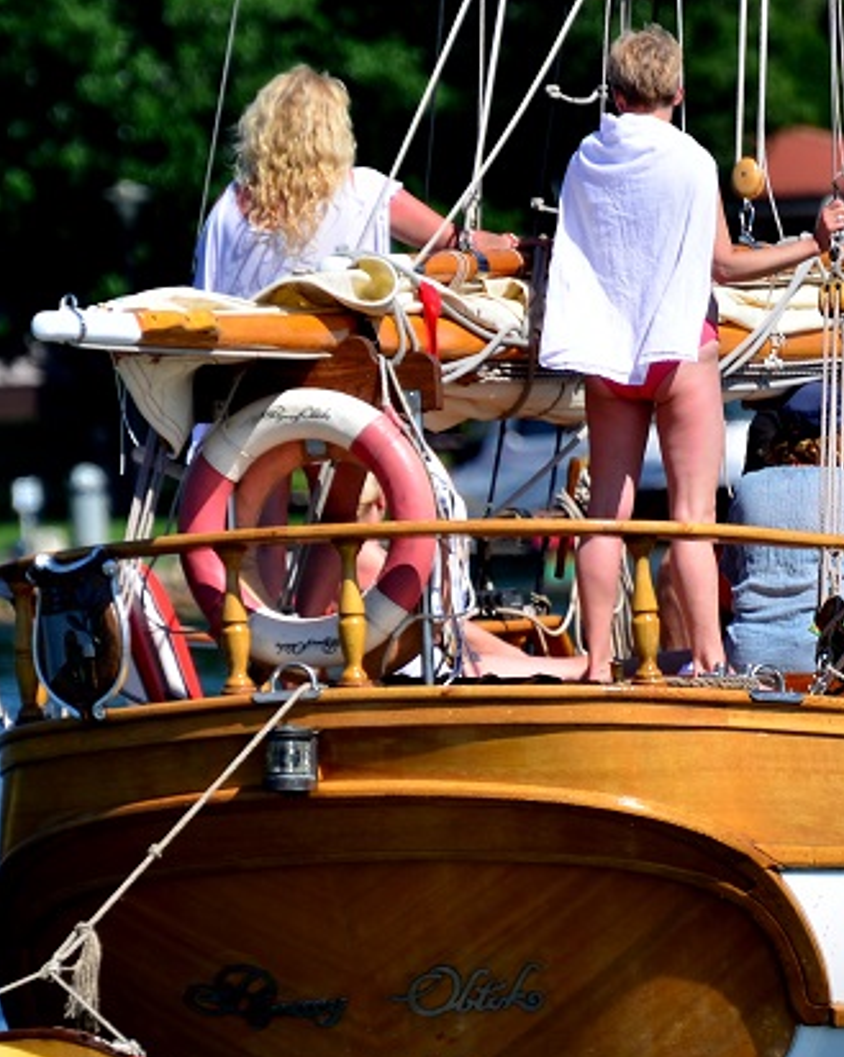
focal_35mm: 1022
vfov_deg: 1.9
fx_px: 31946
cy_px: 730
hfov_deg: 1.5
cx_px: 702
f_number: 5.6
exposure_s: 1/500
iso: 100
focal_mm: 300
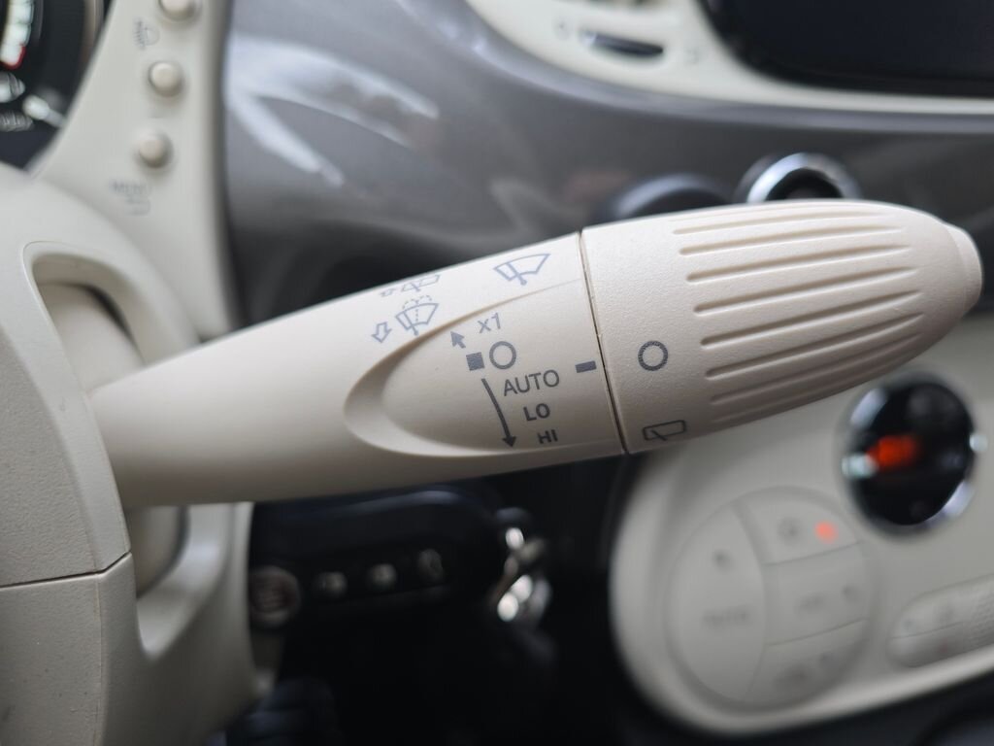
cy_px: 373
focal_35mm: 23
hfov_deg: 73.9
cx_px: 497
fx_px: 660
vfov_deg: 58.9
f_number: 1.7
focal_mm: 6.3
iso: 100
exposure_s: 1/180
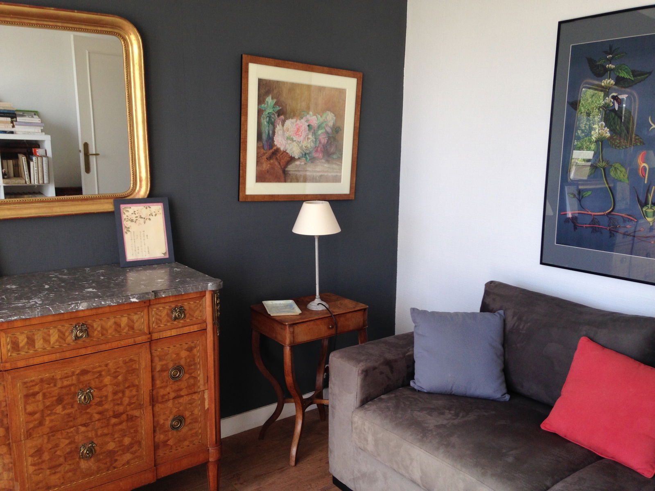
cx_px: 328
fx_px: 624
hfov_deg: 55.4
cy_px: 246
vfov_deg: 42.9
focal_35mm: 33
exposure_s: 1/120
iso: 50
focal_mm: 4.12
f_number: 2.4
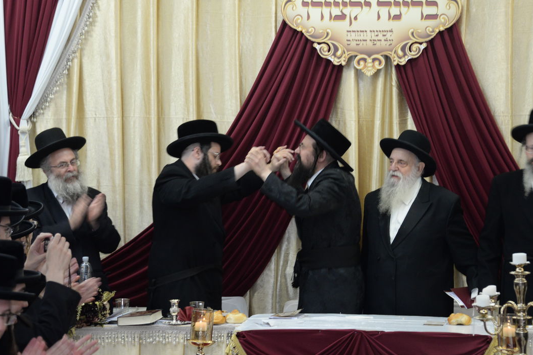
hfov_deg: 13.8
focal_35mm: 149
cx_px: 244
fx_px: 2207
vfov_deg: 9.2
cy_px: 153
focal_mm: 112
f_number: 5.3
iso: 1600
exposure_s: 1/50
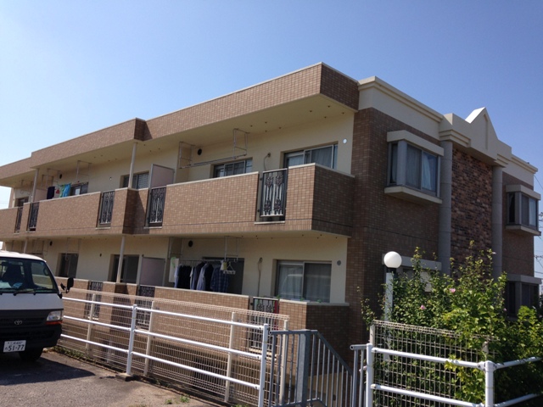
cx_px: 272
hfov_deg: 55.4
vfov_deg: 42.9
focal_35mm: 33
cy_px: 204
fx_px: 518
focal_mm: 4.12
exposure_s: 1/1595
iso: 50
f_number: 2.4
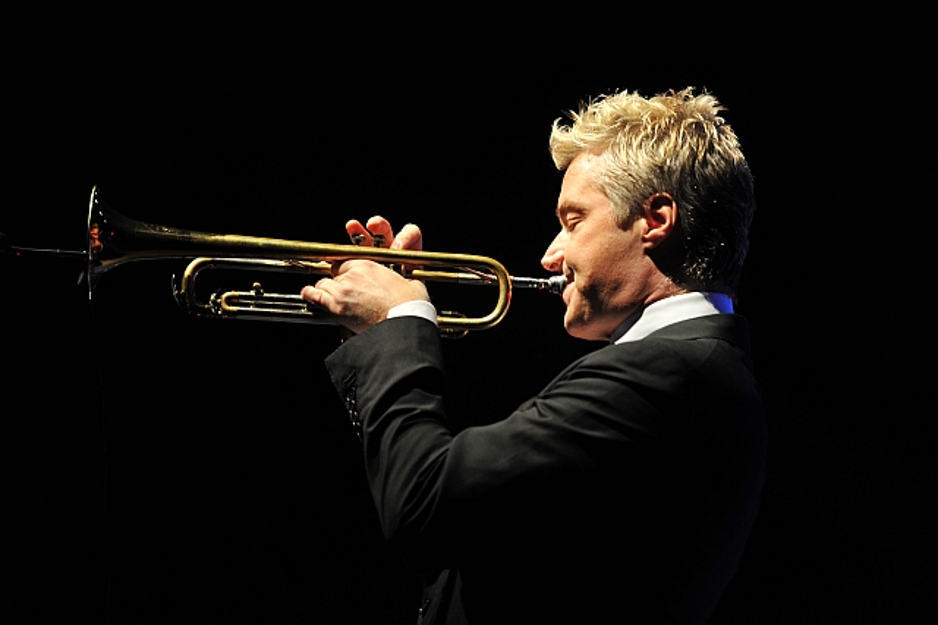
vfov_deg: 6.9
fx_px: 5208
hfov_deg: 10.3
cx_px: 469
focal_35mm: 200
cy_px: 312
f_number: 2.8
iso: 1250
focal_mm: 200
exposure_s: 1/60
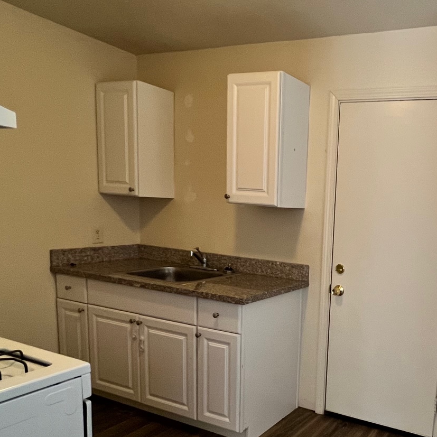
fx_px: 400
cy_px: 271
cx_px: 376
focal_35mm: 28
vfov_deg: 56.7
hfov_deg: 51.9
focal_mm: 1.57
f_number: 1.8
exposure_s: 1/60
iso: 320
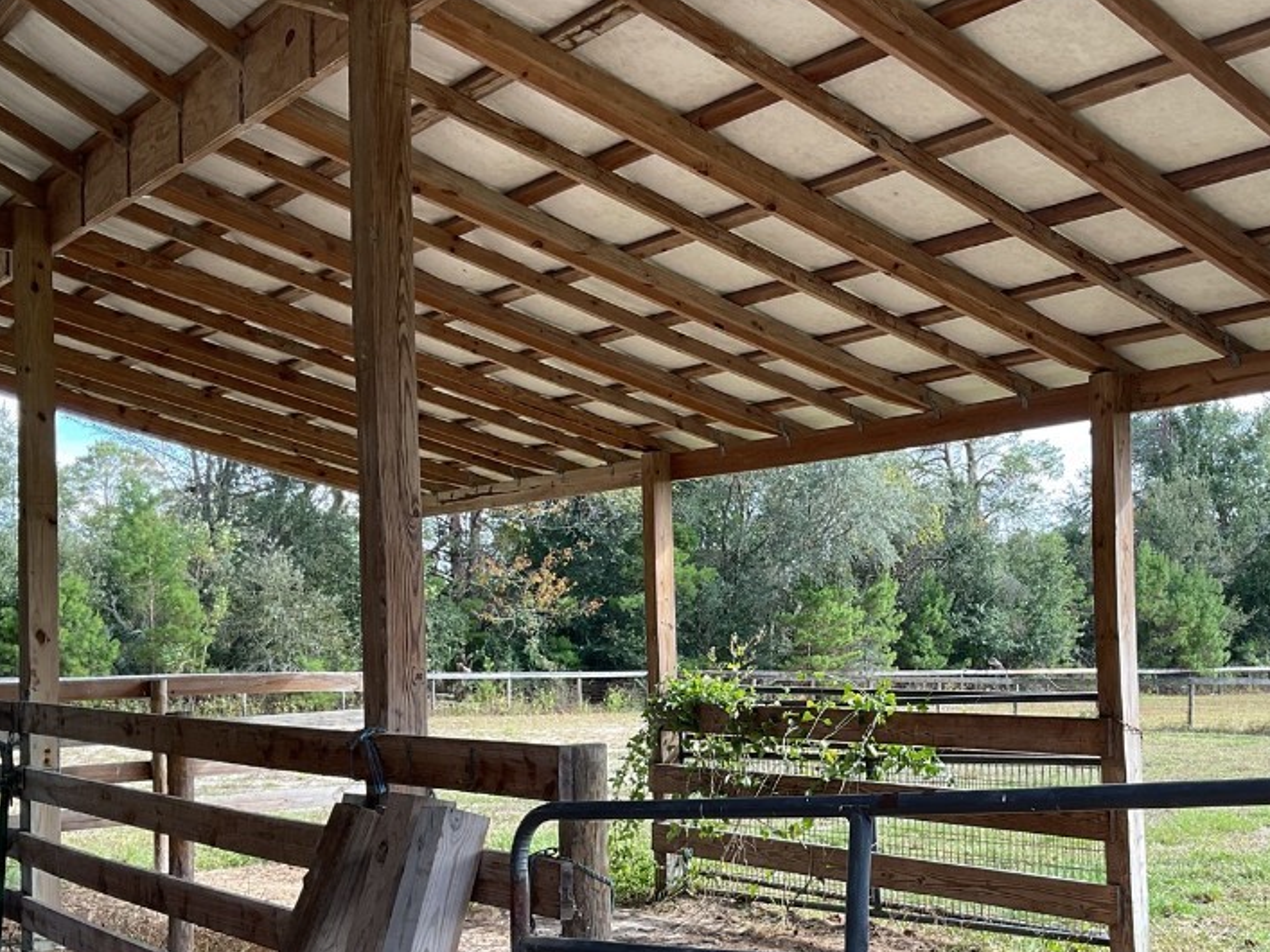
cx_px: 844
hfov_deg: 44.2
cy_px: 613
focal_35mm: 42
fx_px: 1541
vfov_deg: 34.1
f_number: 1.8
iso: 16
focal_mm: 3
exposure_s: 1/194
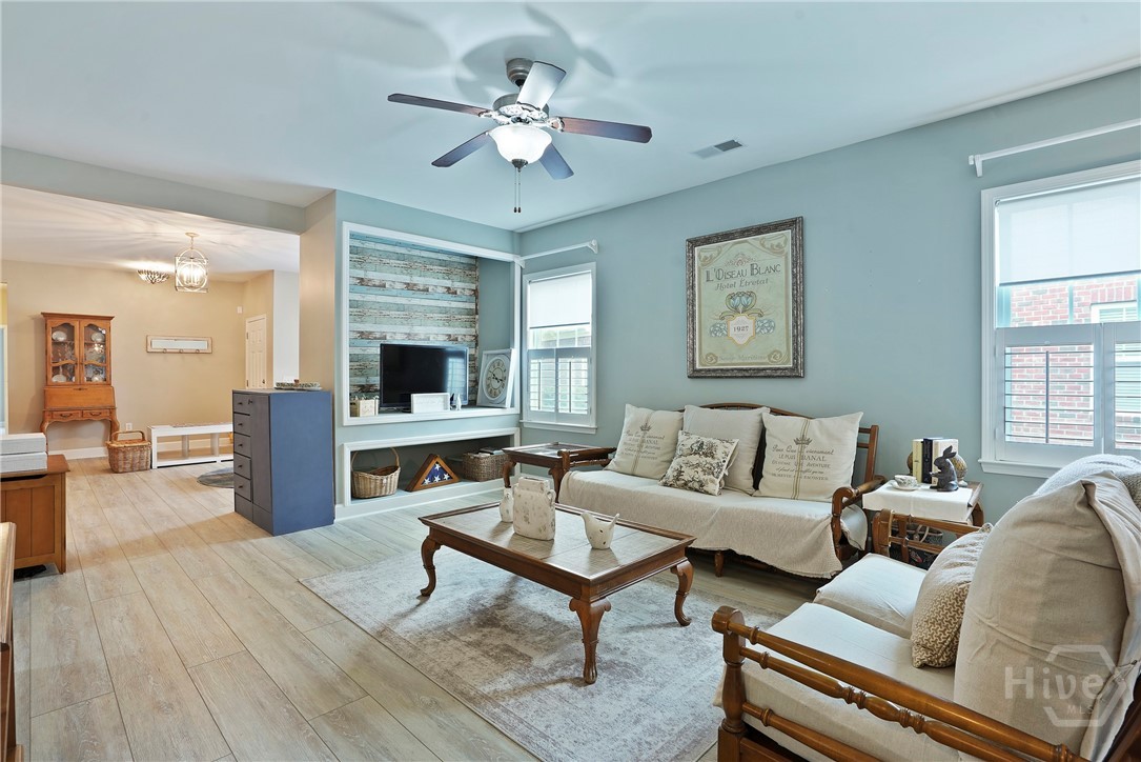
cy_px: 381
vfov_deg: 73.8
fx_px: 507
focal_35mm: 16
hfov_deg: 96.7
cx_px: 570
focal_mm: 16
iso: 320
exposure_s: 1.3
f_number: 10
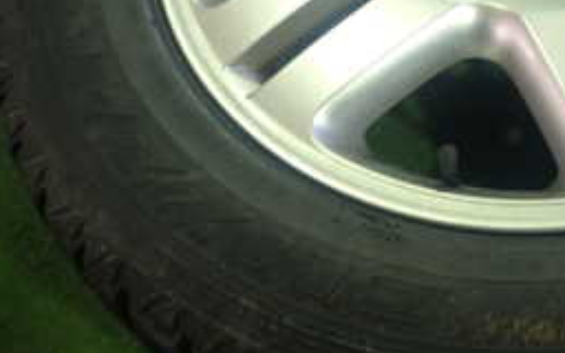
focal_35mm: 62
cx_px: 552
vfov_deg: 20.1
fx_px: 955
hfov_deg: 30.8
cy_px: -22
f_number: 2
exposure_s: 1/30
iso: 200
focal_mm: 4.5
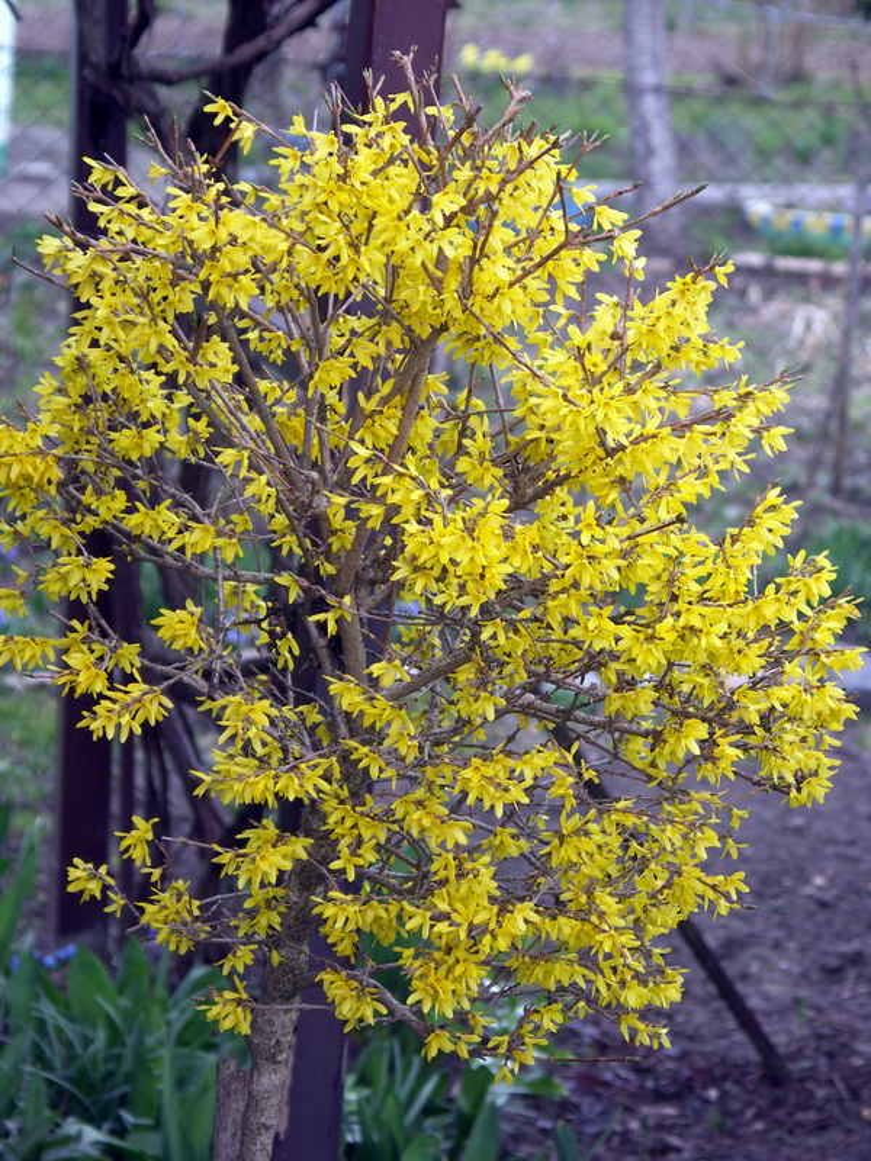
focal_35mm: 115
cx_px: 436
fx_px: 3858
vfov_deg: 17.1
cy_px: 580
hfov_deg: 12.9
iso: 64
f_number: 3.2
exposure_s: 1/160
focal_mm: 29.8
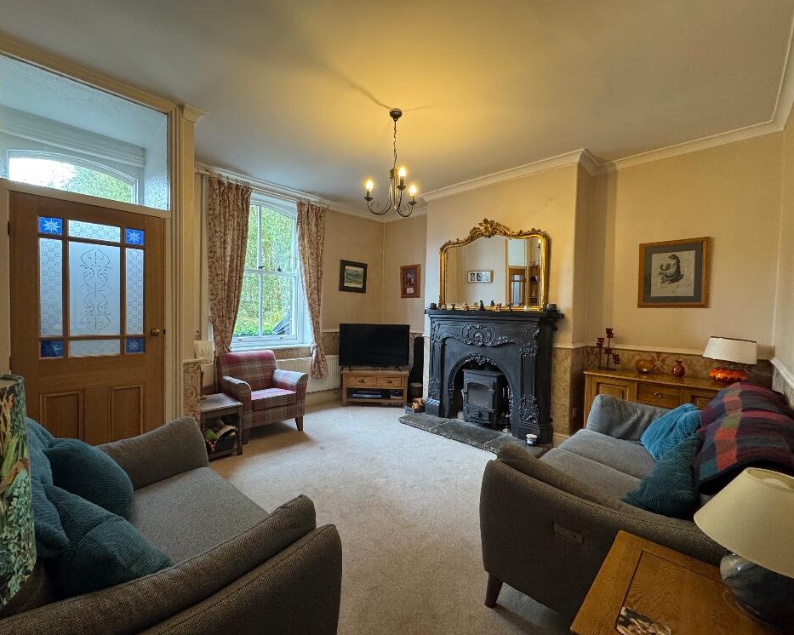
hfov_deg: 96.8
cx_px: 387
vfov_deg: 84.0
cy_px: 323
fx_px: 352
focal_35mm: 15
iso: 250
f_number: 2.2
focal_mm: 2.22
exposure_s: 1/50
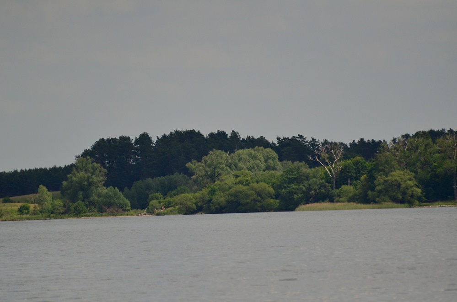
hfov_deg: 4.6
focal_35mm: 450
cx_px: 228
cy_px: 151
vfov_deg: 3.0
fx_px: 5699
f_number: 5.6
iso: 720
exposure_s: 1/8000
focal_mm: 300
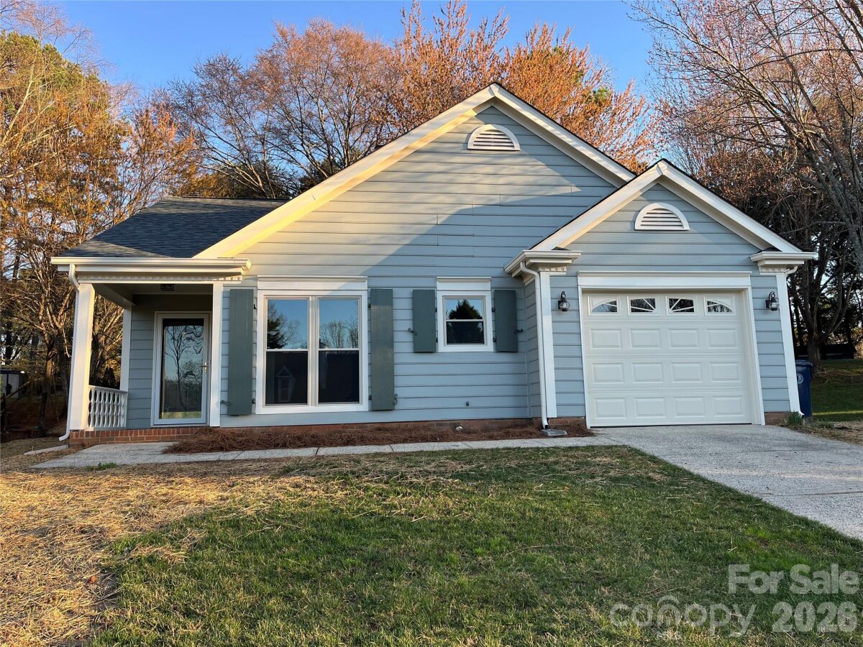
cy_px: 324
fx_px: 648
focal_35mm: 26
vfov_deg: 53.1
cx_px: 432
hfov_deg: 67.3
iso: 50
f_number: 1.6
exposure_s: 1/513
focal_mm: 5.1
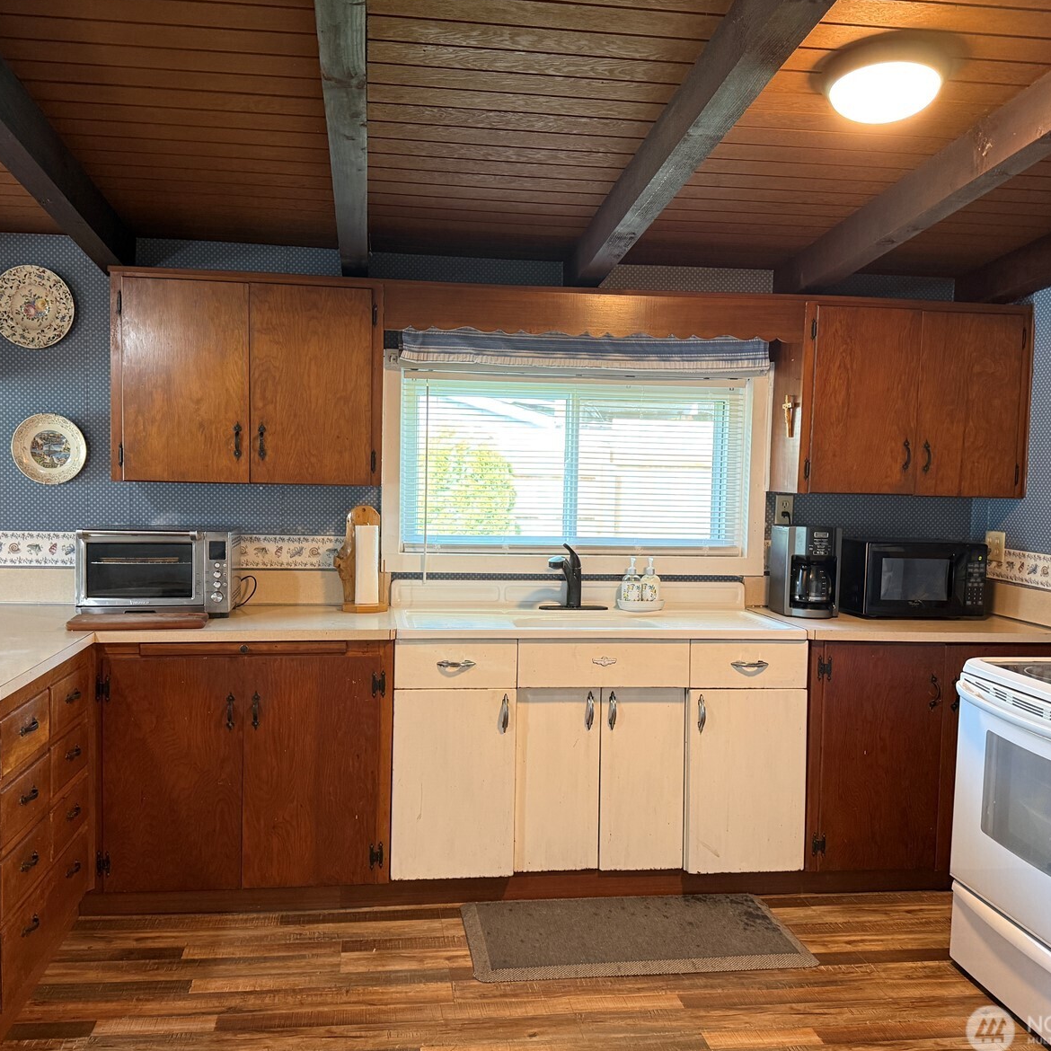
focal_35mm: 29
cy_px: 527
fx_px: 996
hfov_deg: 55.6
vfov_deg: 55.6
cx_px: 481
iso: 250
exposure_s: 1/60
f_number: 1.78
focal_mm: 6.76
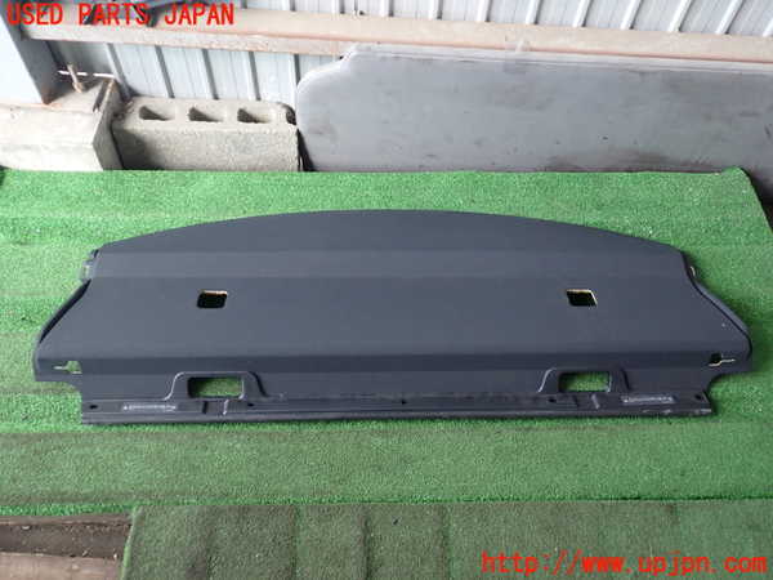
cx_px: 386
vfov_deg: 46.8
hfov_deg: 60.0
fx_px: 670
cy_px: 290
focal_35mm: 30
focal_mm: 5.4
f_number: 2.3
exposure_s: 1/60
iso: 160
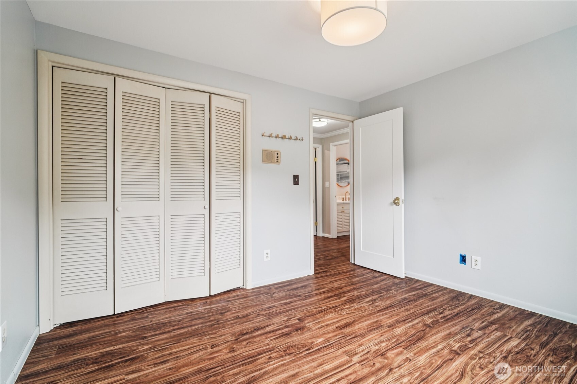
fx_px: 256
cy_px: 192
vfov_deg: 73.7
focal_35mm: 16
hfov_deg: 96.7
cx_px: 288
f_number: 8
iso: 1600
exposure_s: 1/30
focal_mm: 16
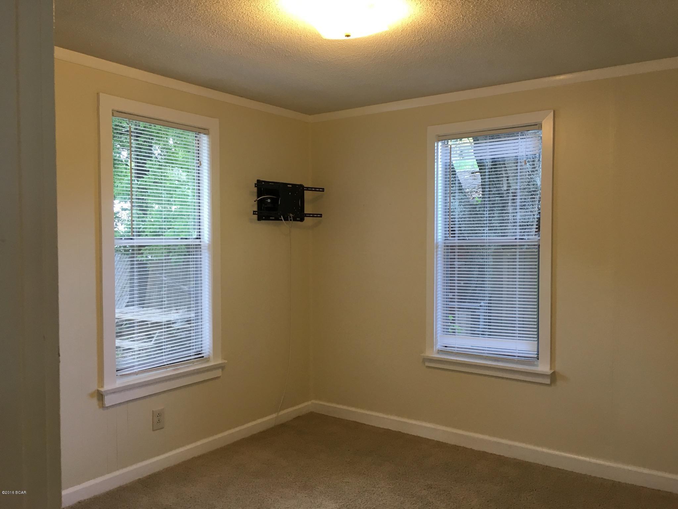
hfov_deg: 61.7
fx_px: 568
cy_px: 254
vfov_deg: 48.2
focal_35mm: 29
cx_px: 339
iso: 40
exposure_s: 1/30
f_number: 2.2
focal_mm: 4.15
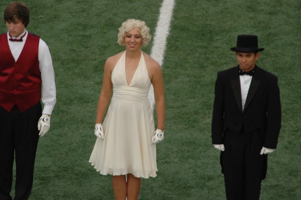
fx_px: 5804
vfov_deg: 2.0
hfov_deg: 3.0
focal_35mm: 695
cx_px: 133
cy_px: 92
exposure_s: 1/320
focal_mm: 400
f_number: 5.6
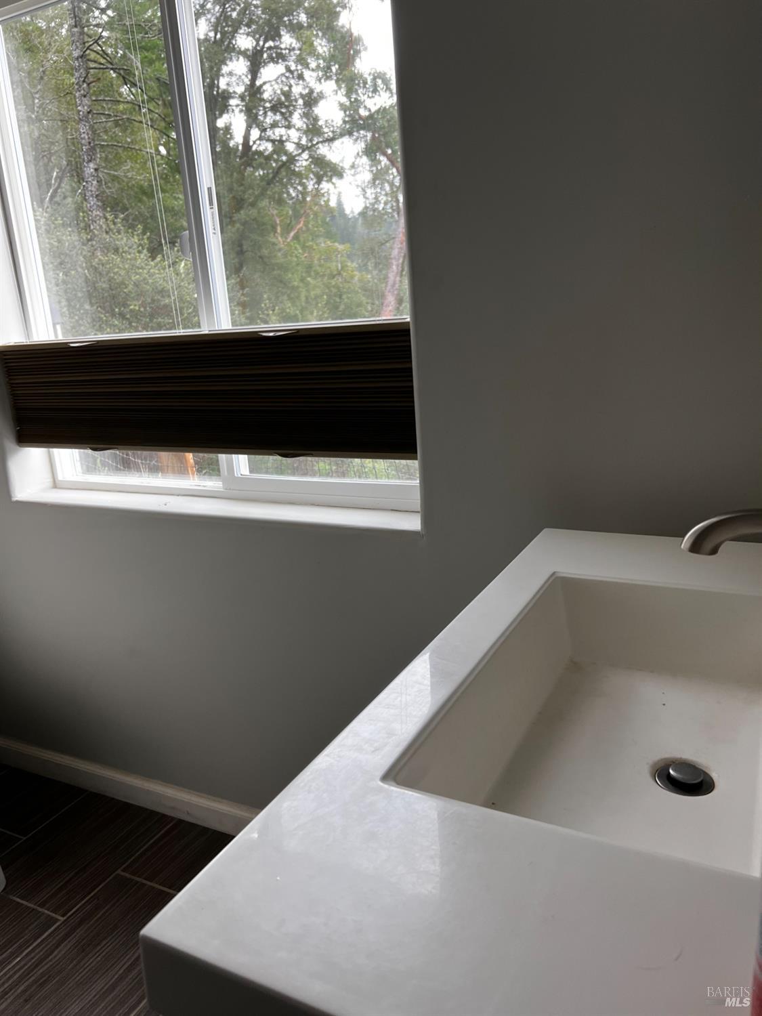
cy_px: 508
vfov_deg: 67.3
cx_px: 381
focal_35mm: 26
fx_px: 763
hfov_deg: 53.1
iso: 100
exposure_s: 1/121
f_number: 1.5
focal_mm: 5.7
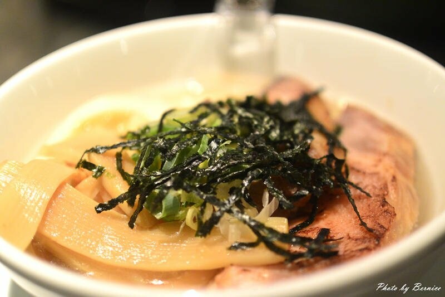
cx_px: 222
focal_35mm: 49
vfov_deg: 27.5
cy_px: 148
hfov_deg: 40.4
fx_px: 606
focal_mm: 18.5
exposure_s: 1/200
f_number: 1.8
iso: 400
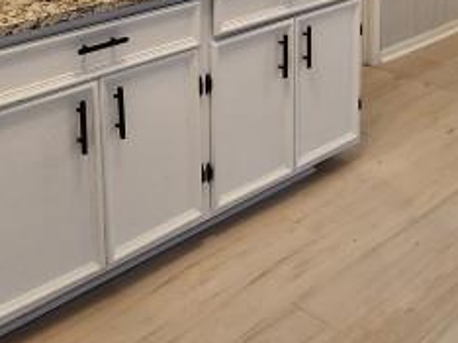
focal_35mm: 57
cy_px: -122
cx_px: 372
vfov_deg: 22.5
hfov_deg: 32.8
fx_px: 753
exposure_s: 1/60
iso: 125
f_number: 2.2
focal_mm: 2.2
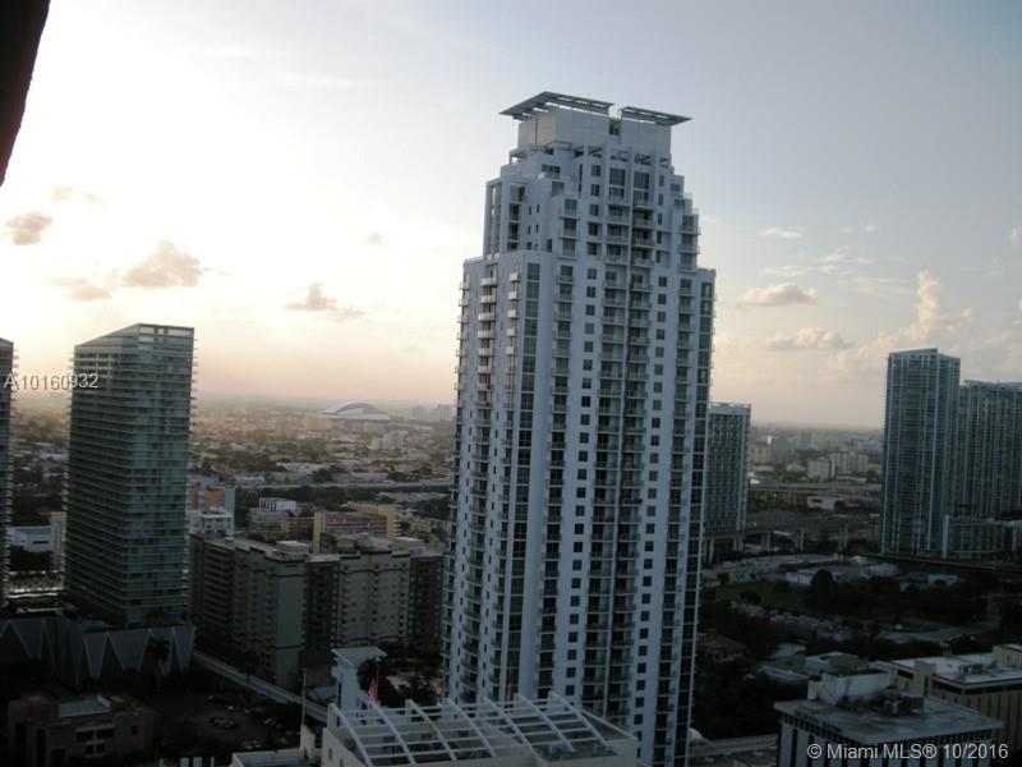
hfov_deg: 50.1
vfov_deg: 38.7
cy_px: 384
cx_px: 511
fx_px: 1092
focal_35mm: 37
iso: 64
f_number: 2.8
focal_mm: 7.9
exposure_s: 1/801
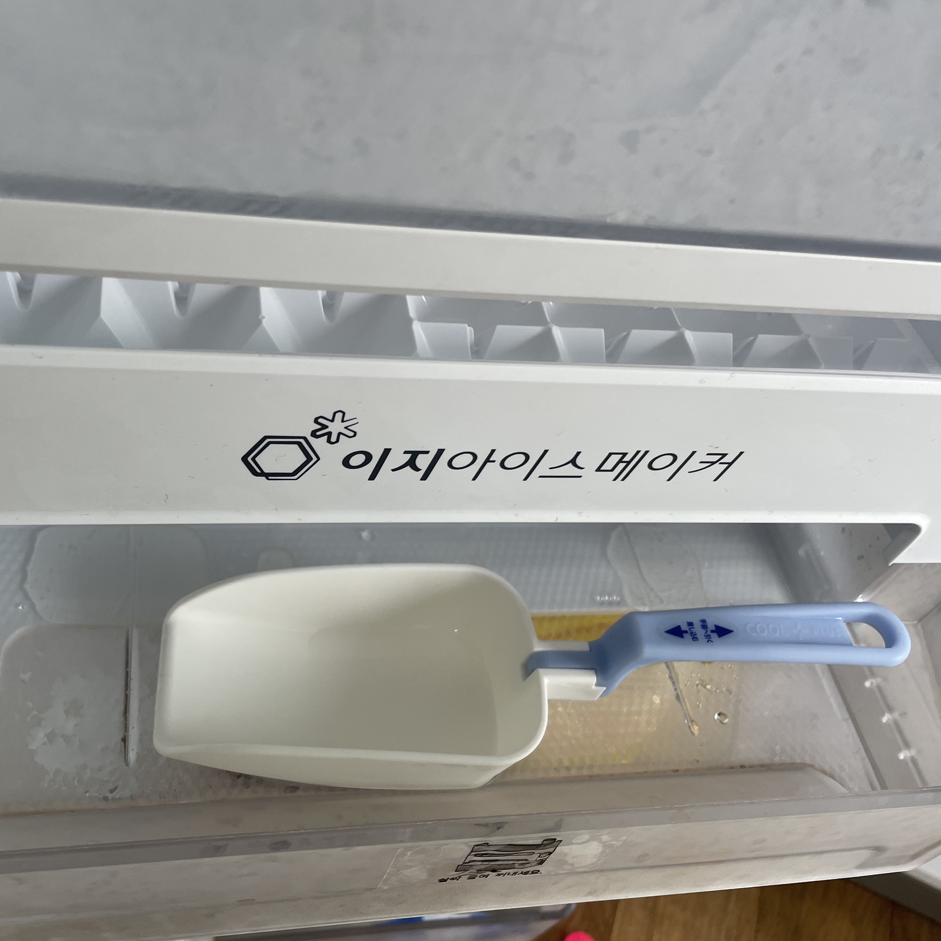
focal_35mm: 31
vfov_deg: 52.5
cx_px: 367
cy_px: 475
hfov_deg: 52.1
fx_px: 953
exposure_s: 1/120
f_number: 1.6
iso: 64
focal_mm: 4.2
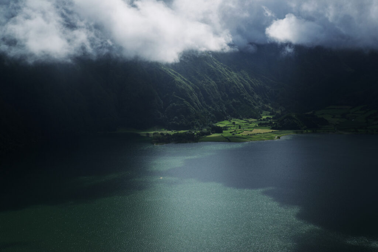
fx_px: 525
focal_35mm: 50
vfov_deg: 27.0
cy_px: 126
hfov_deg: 39.6
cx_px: 189
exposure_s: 1/800
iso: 100
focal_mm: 50
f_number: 8
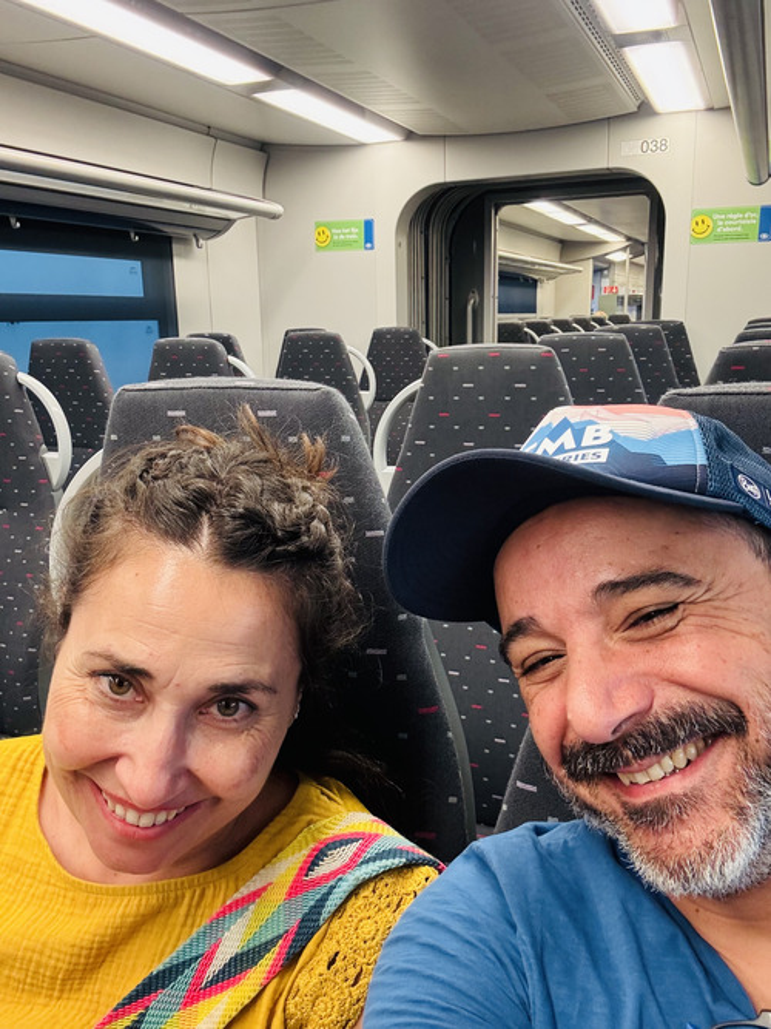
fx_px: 891
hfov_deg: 46.8
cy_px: 514
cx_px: 386
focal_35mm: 30
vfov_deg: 60.0
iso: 200
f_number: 1.9
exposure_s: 1/50
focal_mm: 2.69
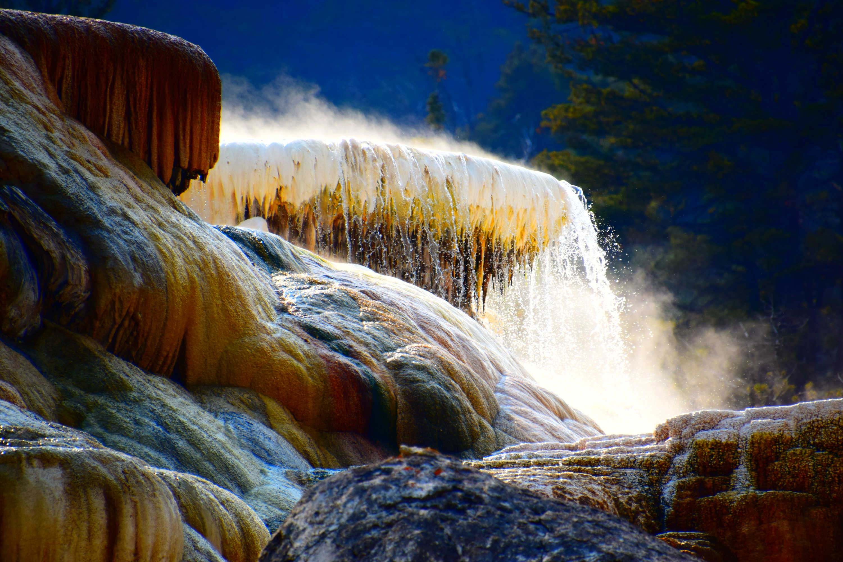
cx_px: 422
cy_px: 281
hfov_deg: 3.4
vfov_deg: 2.3
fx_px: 14049
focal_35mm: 600
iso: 200
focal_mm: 400
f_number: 6.3
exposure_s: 1/640
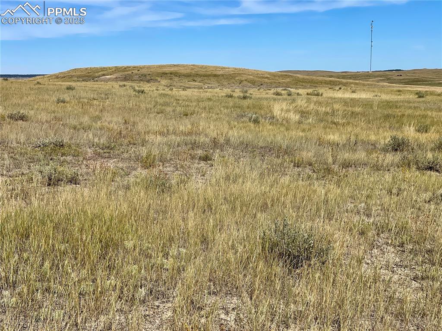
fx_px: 664
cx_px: 221
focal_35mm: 52
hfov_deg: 36.8
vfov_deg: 28.0
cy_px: 166
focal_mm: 6
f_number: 2
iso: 25
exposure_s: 1/2994
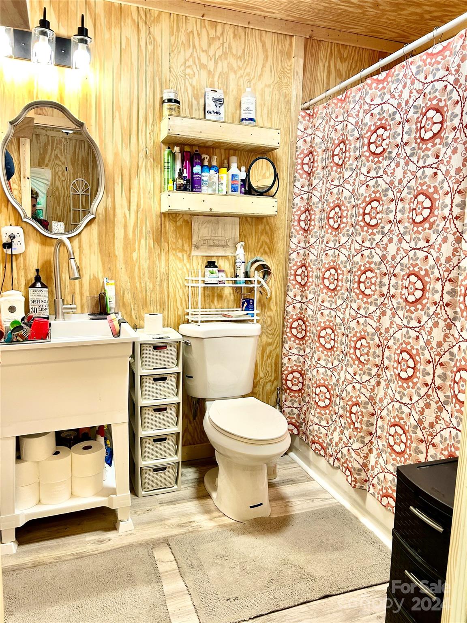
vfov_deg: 67.3
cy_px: 312
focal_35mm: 26
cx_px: 234
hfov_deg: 53.1
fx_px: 468
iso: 100
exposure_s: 1/60
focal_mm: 5.7
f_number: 1.5
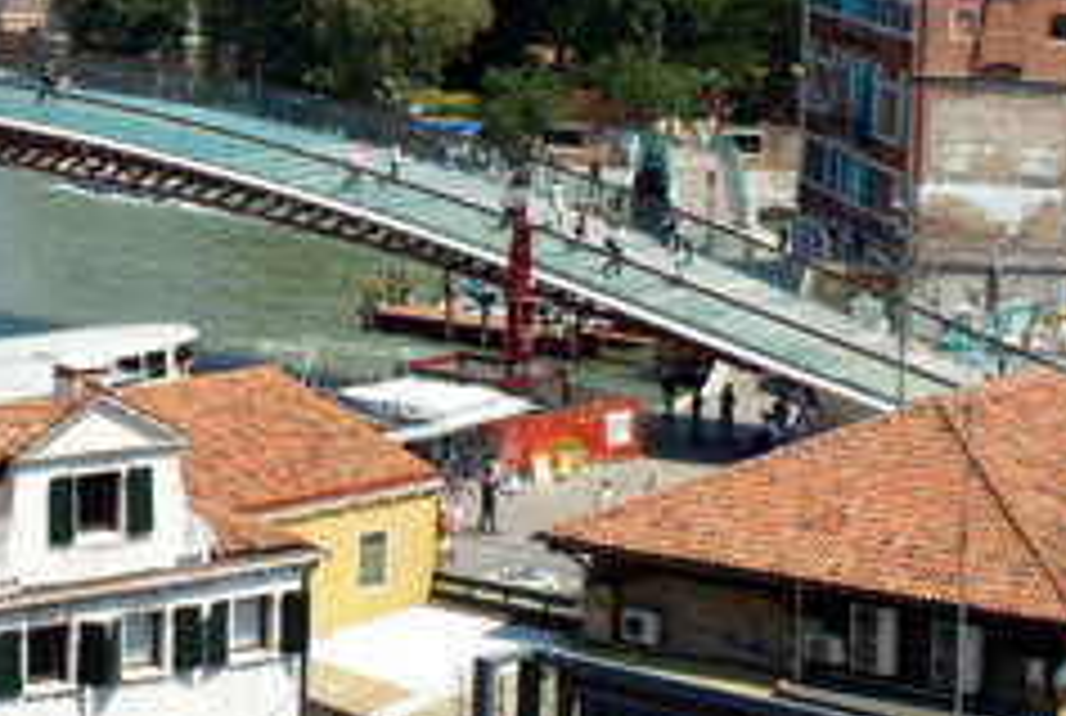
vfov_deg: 12.0
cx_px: 175
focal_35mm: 114
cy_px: 176
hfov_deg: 17.7
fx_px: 3382
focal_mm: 30
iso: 100
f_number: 11
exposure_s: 1/80
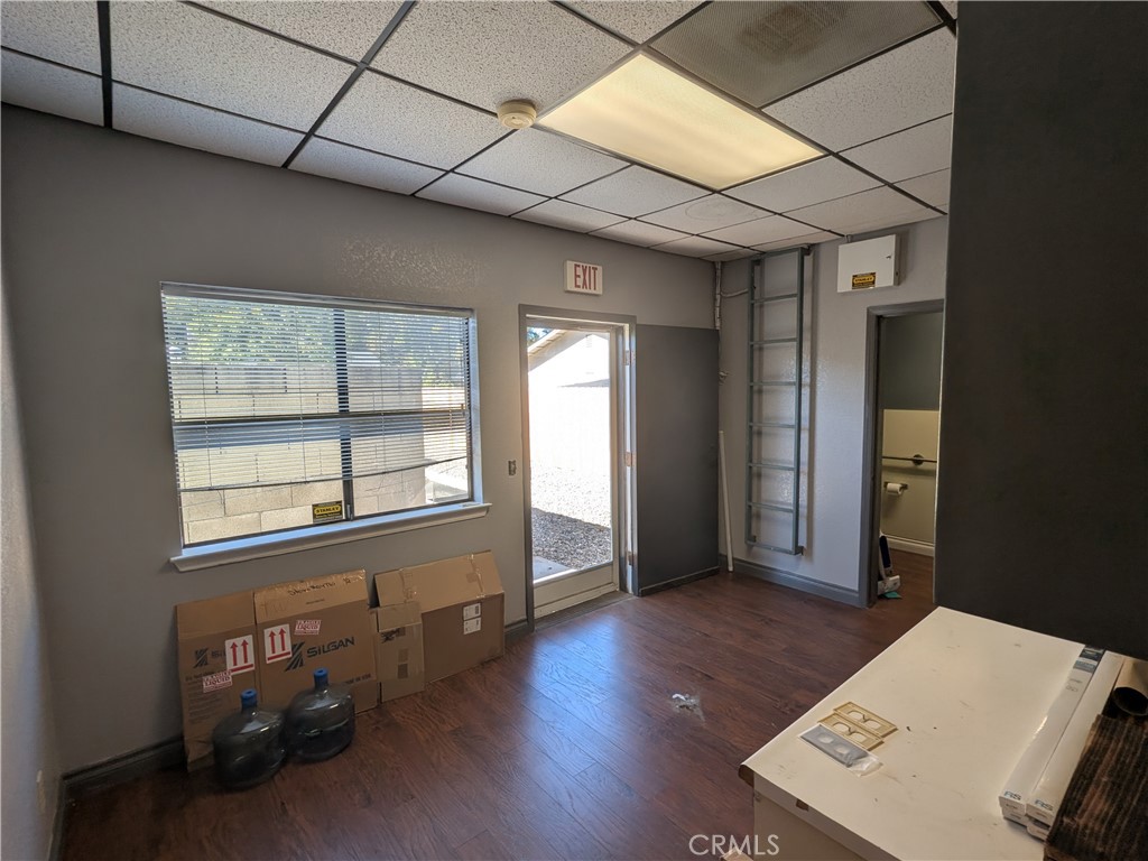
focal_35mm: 16
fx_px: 531
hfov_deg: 94.5
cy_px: 430
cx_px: 574
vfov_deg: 78.1
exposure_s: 1/169
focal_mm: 2.22
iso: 41
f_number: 2.2
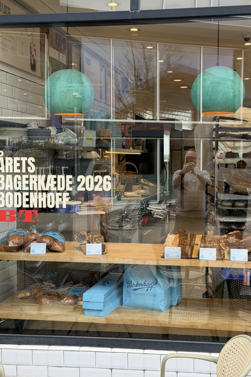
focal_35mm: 51
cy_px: 185
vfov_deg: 38.9
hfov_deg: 26.5
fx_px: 533
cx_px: 114
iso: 64
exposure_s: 1/359
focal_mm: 6.76
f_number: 1.78
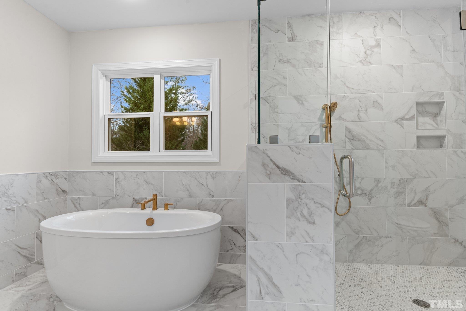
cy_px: 156
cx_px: 233
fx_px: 220
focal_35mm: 17
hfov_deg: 93.3
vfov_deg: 70.4
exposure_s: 1/5
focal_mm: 17
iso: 400
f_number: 6.3
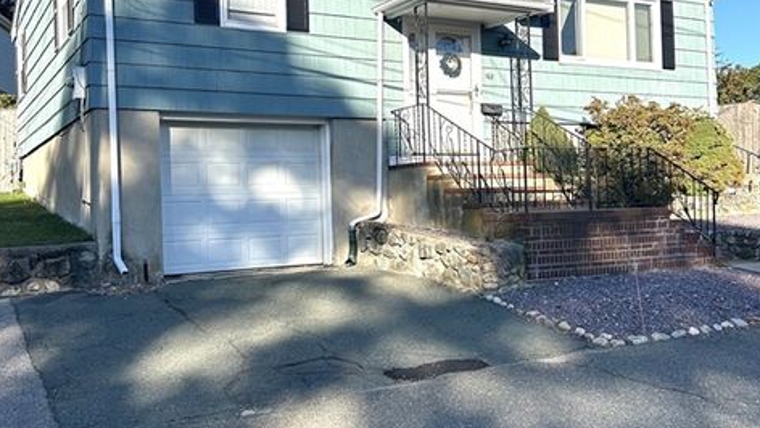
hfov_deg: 50.5
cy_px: 192
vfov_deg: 29.7
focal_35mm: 40
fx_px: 806
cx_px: 385
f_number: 1.5
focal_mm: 5.7
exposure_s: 1/2695
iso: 50
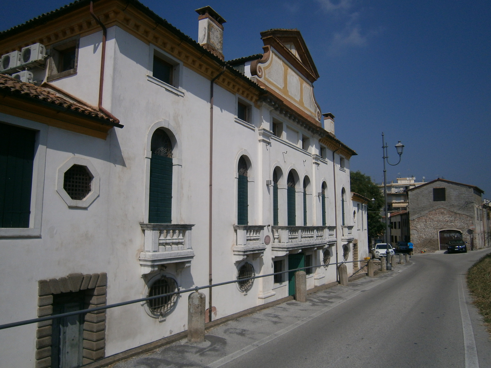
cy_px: 184
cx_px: 246
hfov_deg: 67.3
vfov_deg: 53.0
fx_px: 369
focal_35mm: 26
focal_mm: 4.7
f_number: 8
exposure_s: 1/640
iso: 80
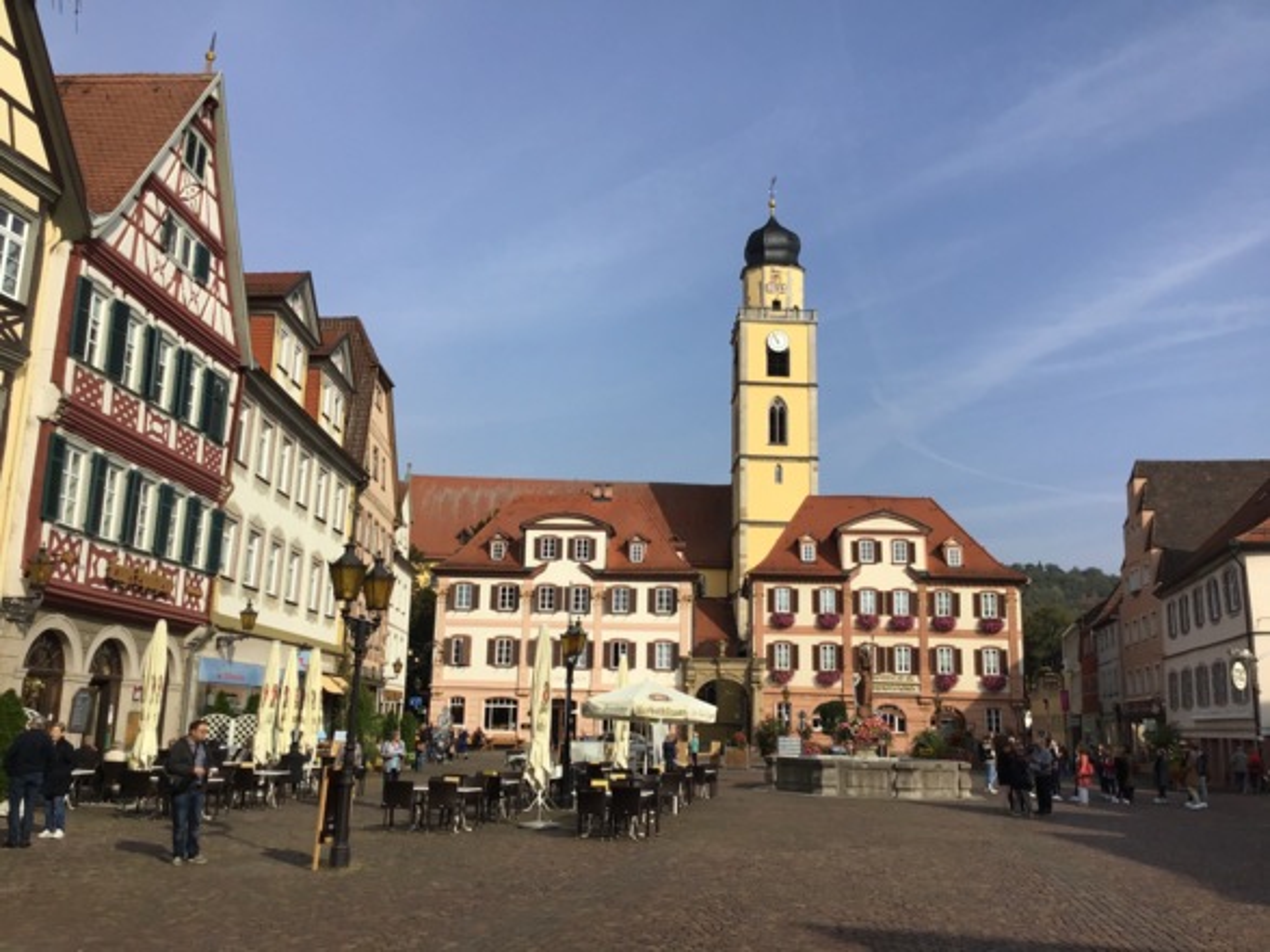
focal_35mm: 31
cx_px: 635
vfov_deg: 45.4
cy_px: 476
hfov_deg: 58.4
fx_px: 1137
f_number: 2.4
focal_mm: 3.3
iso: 25
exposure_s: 1/1852
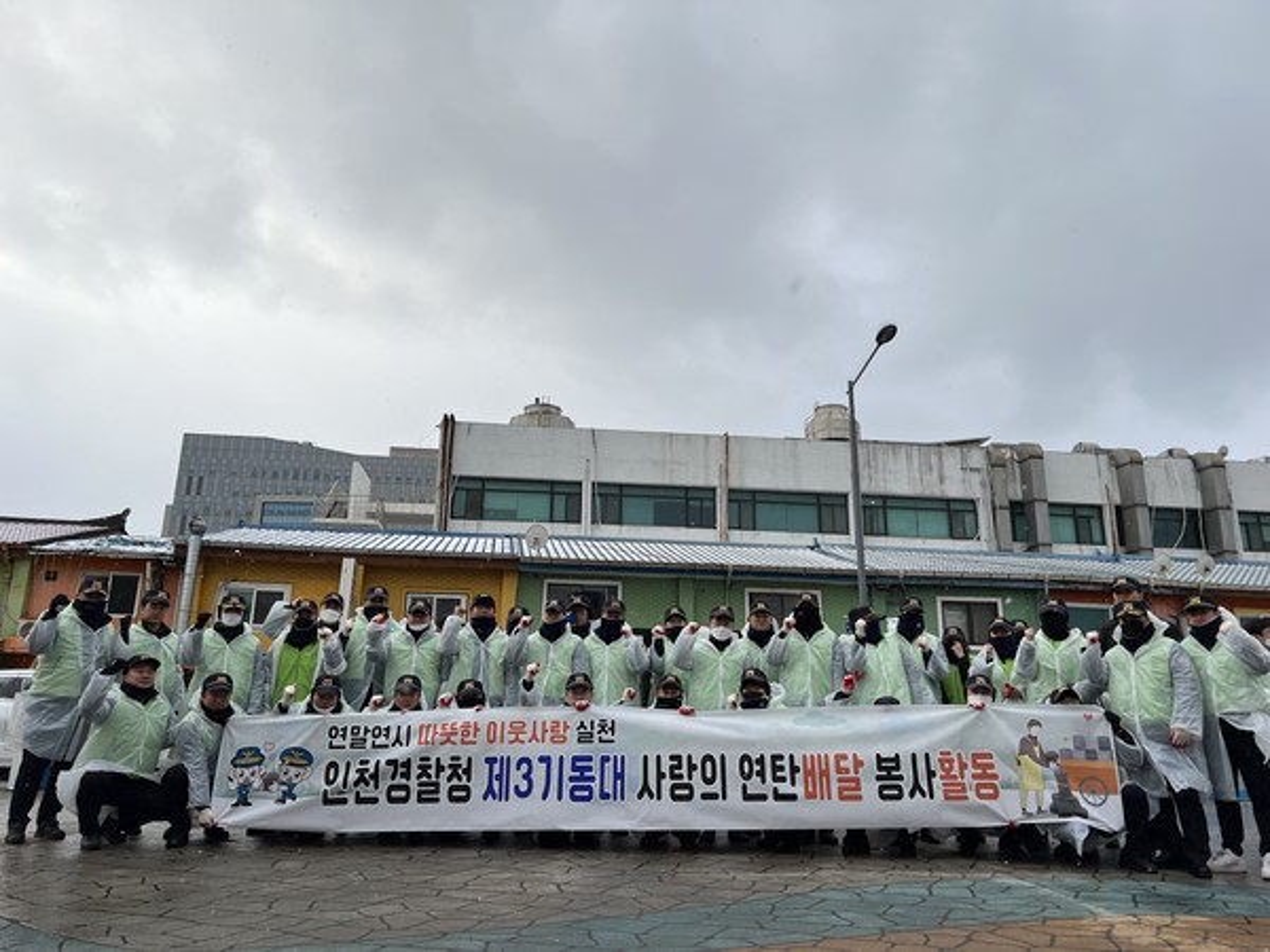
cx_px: 635
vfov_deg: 53.1
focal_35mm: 26
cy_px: 476
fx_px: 954
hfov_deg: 67.3
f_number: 1.5
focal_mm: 5.7
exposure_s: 1/1511
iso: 50
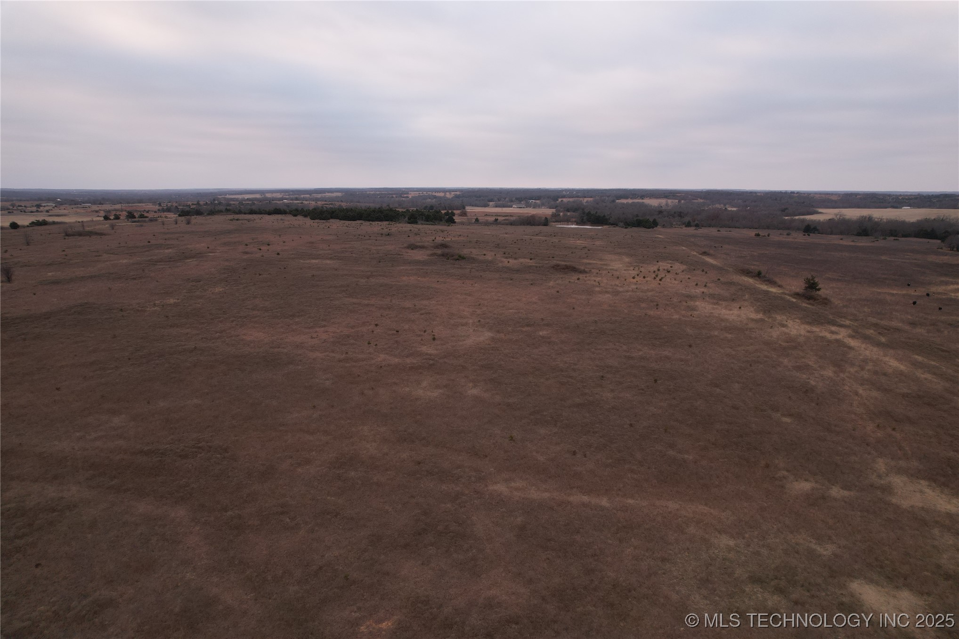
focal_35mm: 22
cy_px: 320
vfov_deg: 57.2
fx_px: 586
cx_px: 480
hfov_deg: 78.6
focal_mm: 8.38
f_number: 2.8
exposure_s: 1/30
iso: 110
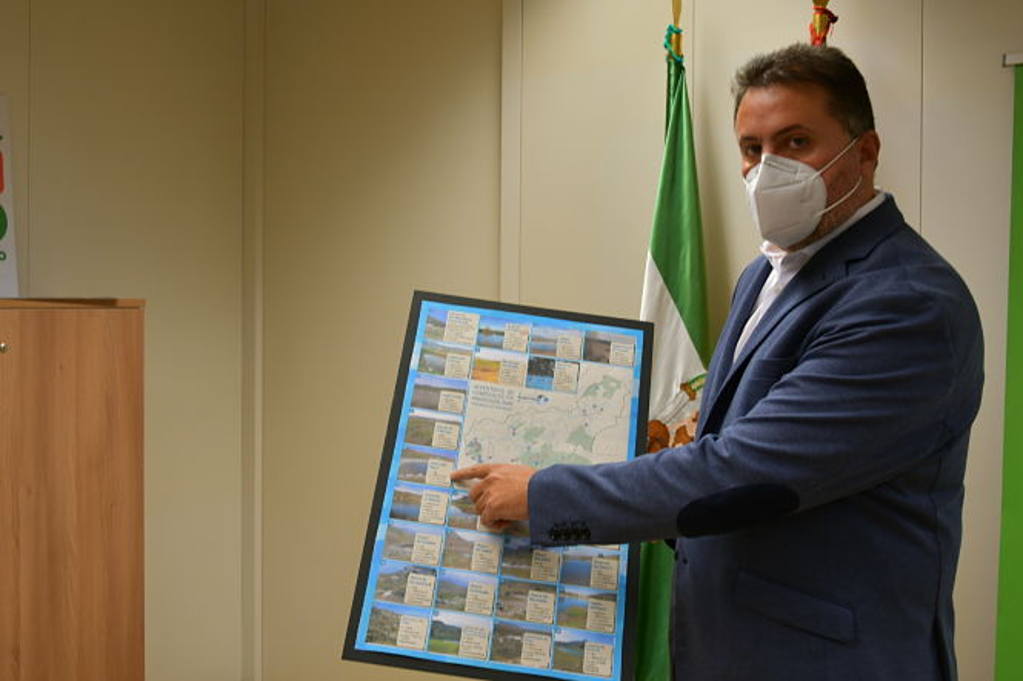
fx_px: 937
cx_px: 512
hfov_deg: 57.2
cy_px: 340
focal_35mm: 33
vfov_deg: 39.9
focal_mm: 22
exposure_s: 1/50
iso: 200
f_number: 3.8
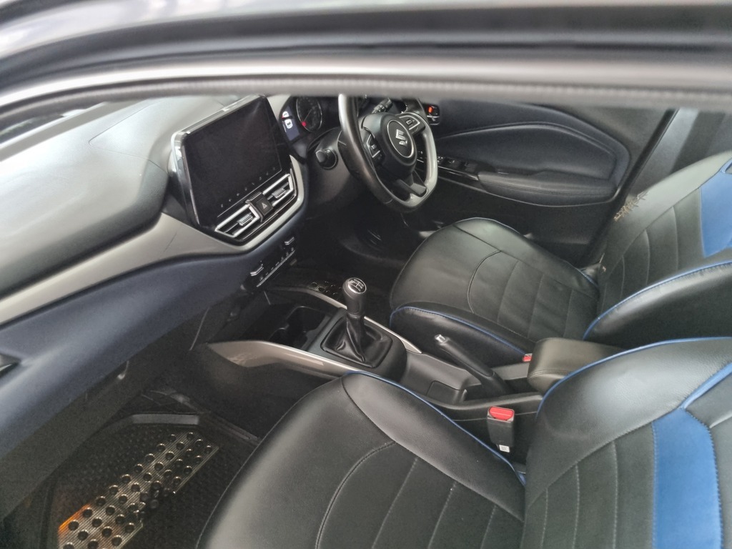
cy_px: 274
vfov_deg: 53.1
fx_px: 550
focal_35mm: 26
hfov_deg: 67.3
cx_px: 366
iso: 800
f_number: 1.8
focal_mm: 5.4
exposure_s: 1/50
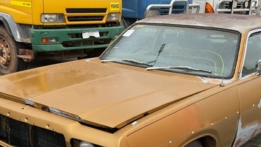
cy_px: 136
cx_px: 146
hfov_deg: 36.6
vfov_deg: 20.6
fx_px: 395
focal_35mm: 57
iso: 16
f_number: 1.8
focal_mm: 3
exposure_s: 1/325
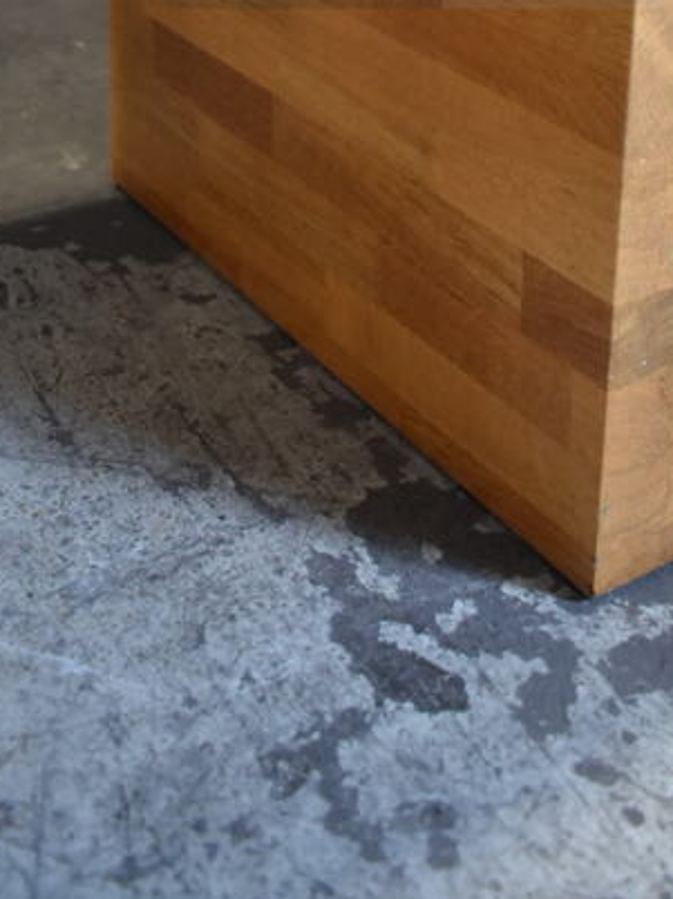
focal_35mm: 59
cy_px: -108
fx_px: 1531
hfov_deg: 24.7
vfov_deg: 29.3
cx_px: 416
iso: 800
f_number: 4.5
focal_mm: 18
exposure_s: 1/60
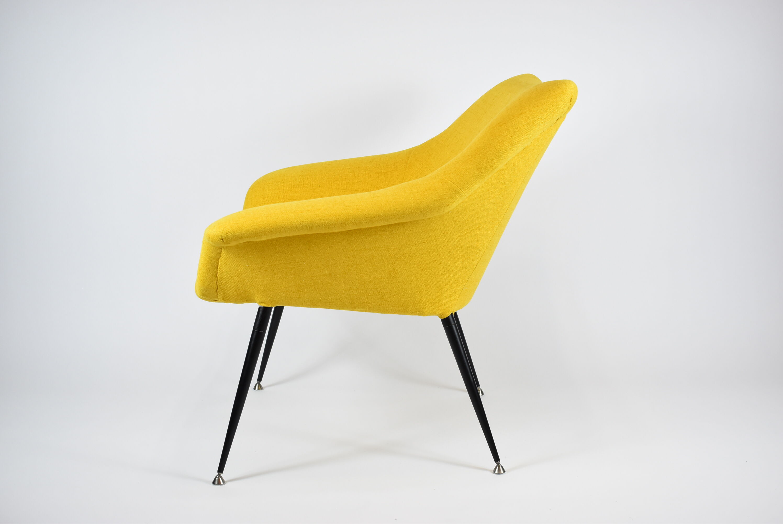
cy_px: 262
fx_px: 979
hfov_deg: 43.6
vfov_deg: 29.9
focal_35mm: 45
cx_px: 392
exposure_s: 1/125
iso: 800
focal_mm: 30
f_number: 5.6
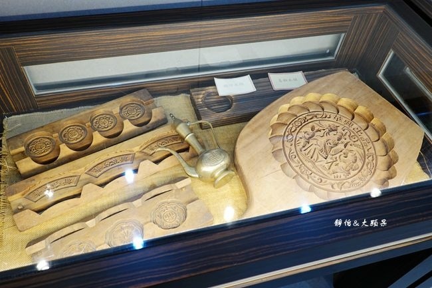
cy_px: 144
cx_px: 216
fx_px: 360
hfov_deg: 61.9
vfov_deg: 43.6
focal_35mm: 30
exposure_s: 1/30
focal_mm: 11.06
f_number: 3.2
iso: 250
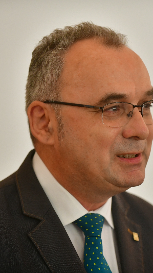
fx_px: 1479
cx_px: 118
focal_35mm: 205
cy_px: 136
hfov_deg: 5.9
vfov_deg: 10.5
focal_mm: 130
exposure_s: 1/400
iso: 1800
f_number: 2.8
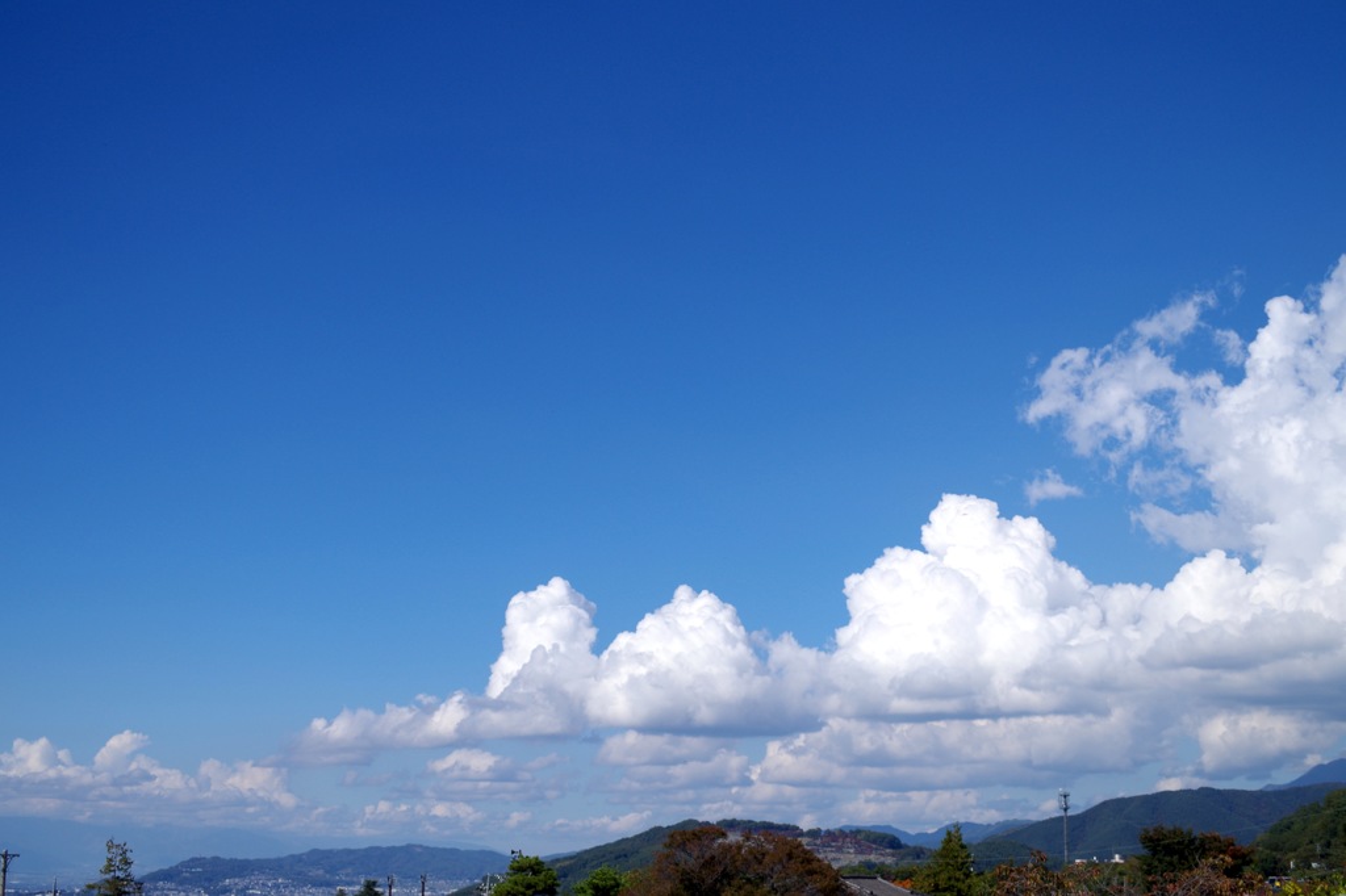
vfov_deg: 26.0
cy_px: 448
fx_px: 1943
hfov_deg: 38.2
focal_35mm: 52
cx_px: 673
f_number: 3.5
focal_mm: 35
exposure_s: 1/2500
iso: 100
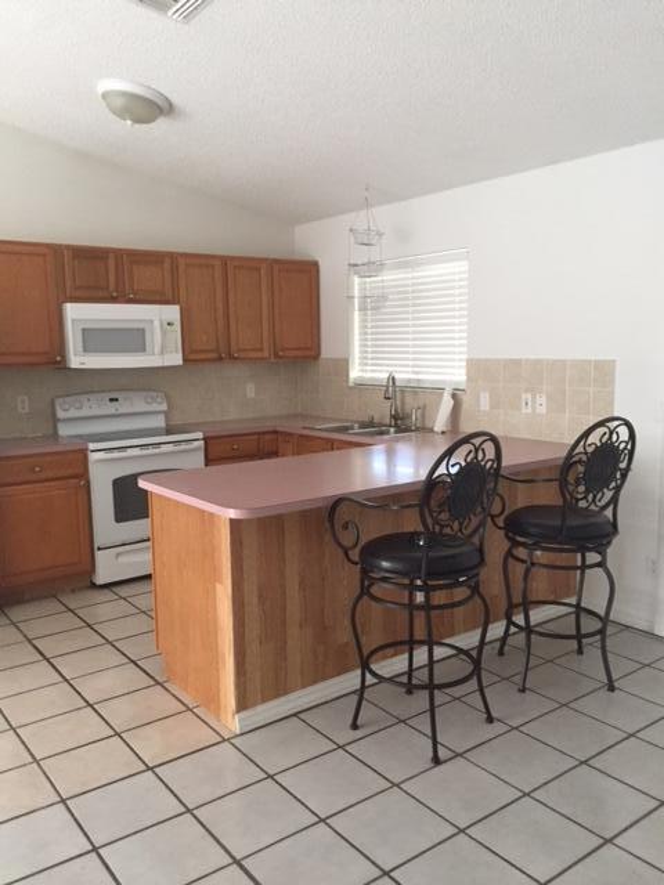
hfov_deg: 48.2
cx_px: 332
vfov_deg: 61.7
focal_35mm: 29
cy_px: 442
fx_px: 742
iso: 200
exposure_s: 1/30
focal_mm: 4.15
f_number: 2.2
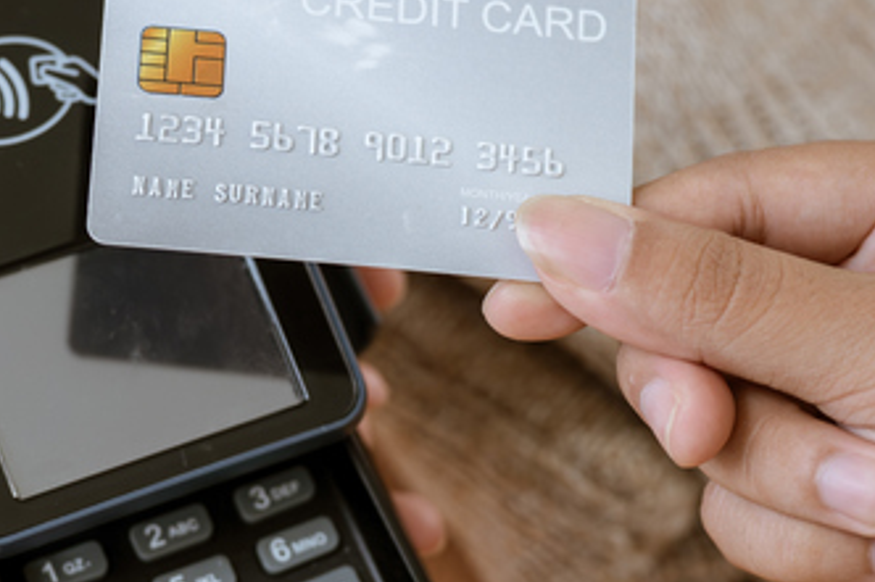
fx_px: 2648
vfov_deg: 12.6
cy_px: 313
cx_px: 232
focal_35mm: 109
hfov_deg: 18.7
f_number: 3.2
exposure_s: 1/500
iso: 500
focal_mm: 50
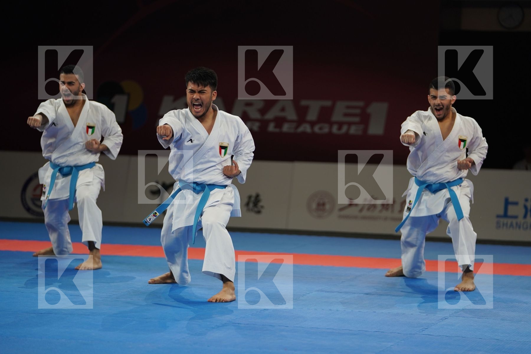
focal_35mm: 140
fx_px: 2065
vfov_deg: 9.8
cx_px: 266
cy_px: 177
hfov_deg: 14.7
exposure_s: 1/500
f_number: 2.8
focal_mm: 140
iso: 640
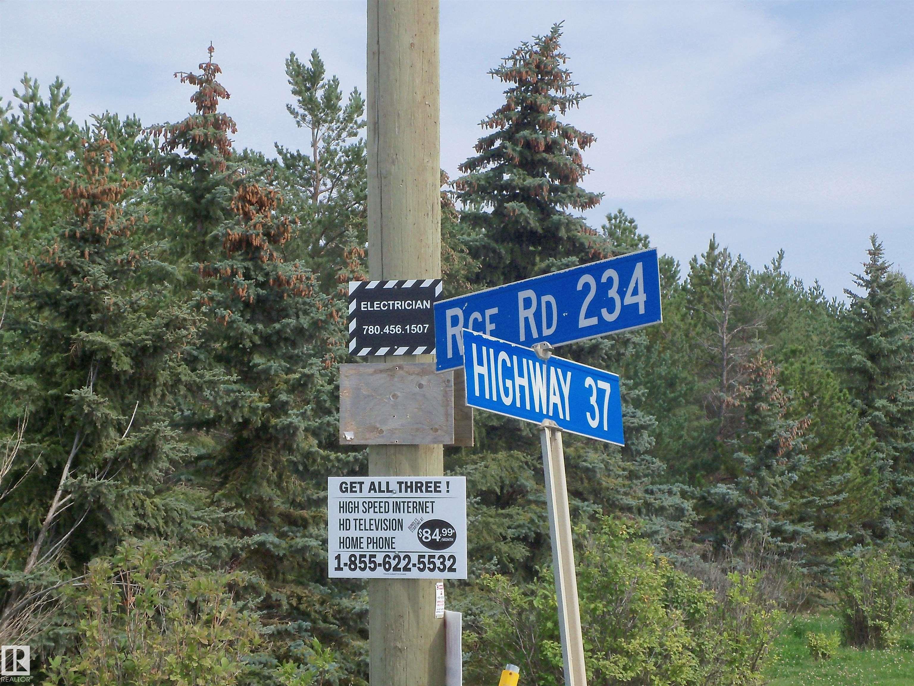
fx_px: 2376
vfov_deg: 16.4
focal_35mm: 90
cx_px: 457
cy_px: 343
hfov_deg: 21.8
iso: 160
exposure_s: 1/320
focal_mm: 16
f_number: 6.8
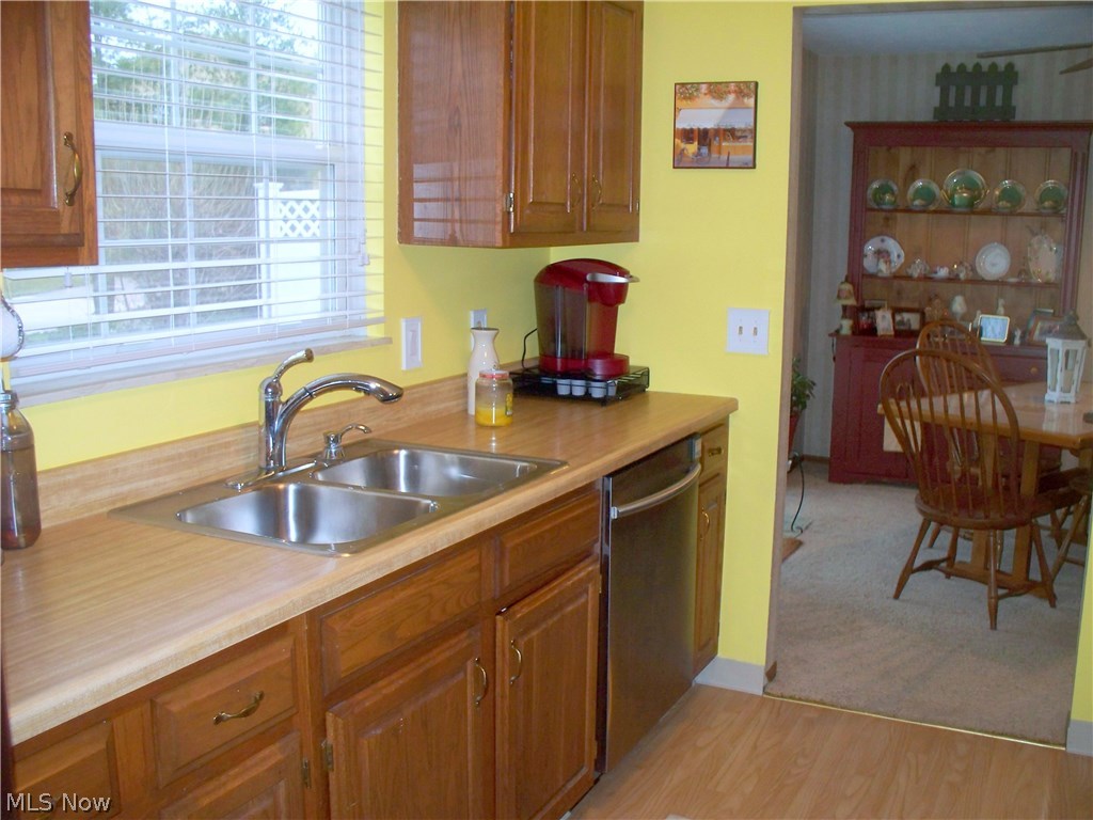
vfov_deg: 39.7
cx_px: 546
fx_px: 1137
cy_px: 410
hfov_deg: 51.4
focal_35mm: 36
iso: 200
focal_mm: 7.54
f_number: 2.8
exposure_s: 1/30
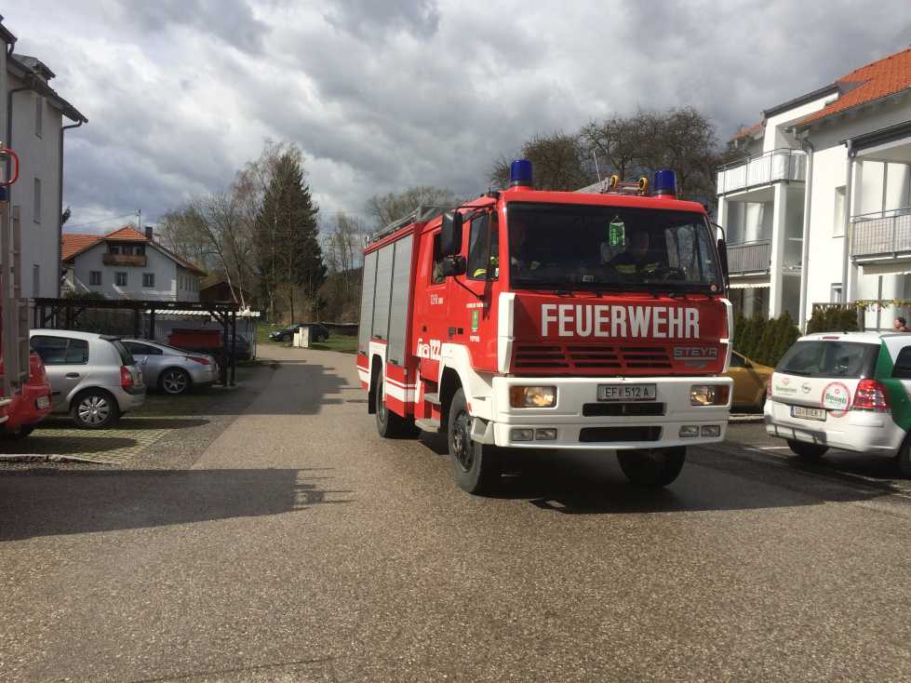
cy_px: 342
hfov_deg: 61.7
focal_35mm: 29
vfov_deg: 48.2
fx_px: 763
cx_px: 456
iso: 32
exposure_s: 1/3731
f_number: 2.2
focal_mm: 4.15
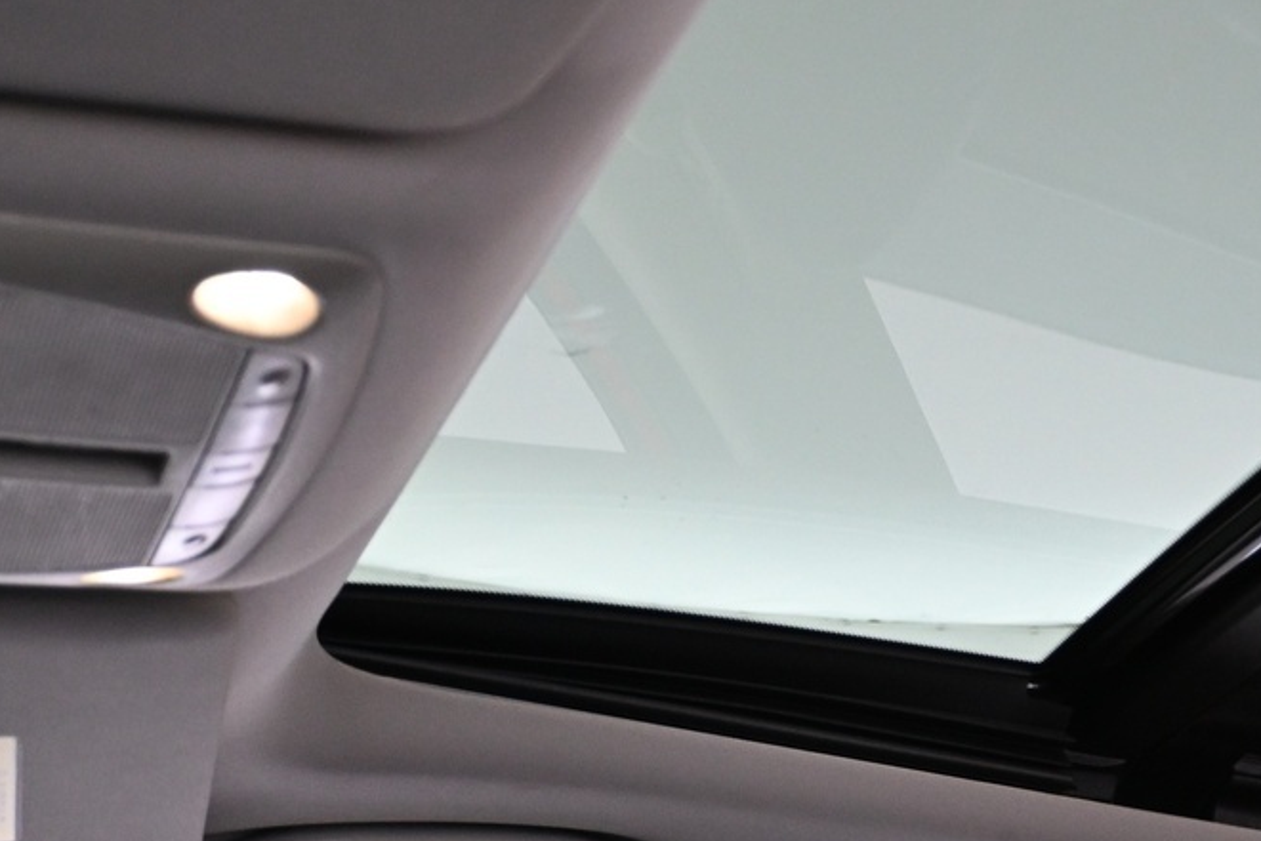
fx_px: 2705
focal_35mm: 77
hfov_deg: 25.8
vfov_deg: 17.7
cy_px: 351
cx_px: 984
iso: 1400
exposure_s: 1/30
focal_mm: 21
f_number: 4
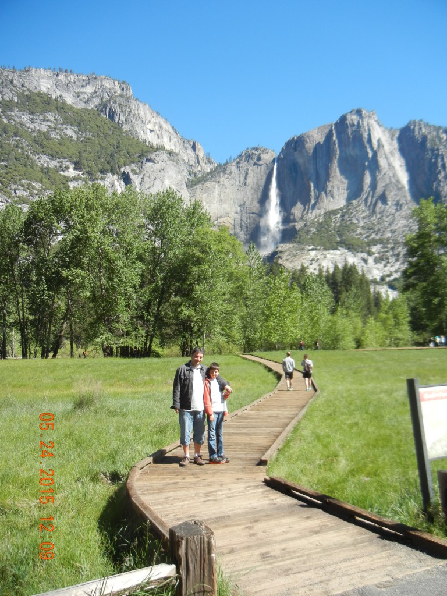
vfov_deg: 60.0
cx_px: 224
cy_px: 298
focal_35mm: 30
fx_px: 517
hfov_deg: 46.8
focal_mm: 5.4
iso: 160
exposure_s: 1/646
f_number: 3.5
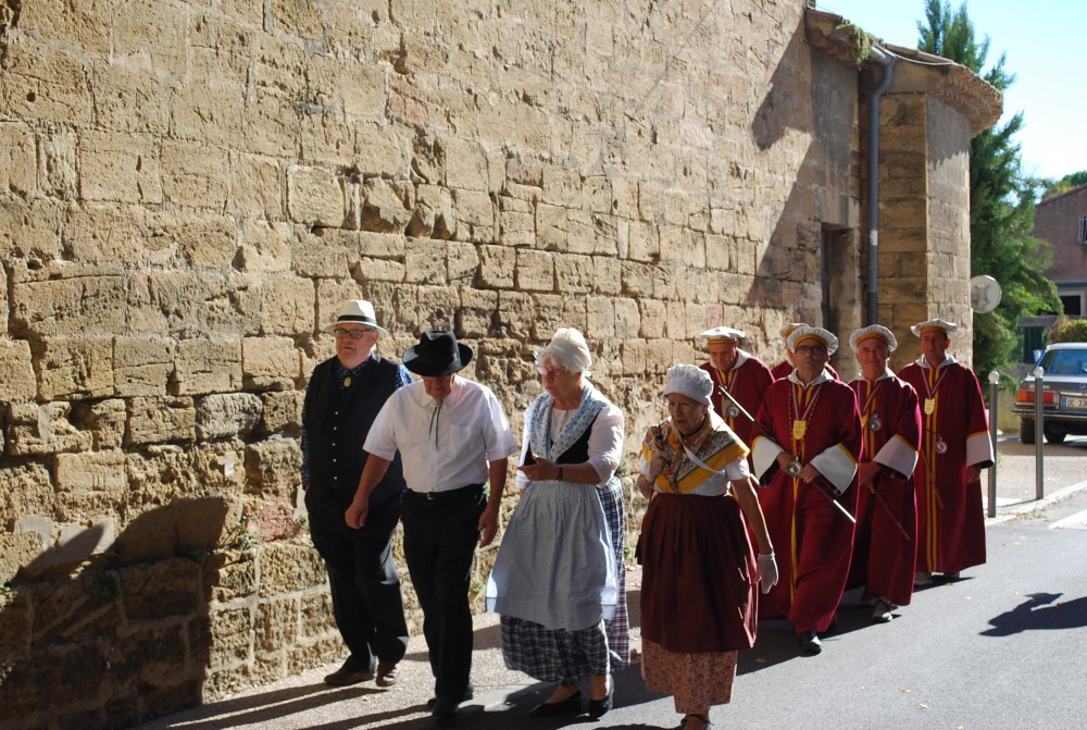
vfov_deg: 22.7
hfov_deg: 33.3
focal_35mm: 60
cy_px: 365
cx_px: 544
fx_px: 1815
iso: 100
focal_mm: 40
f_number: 6.3
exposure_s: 1/160
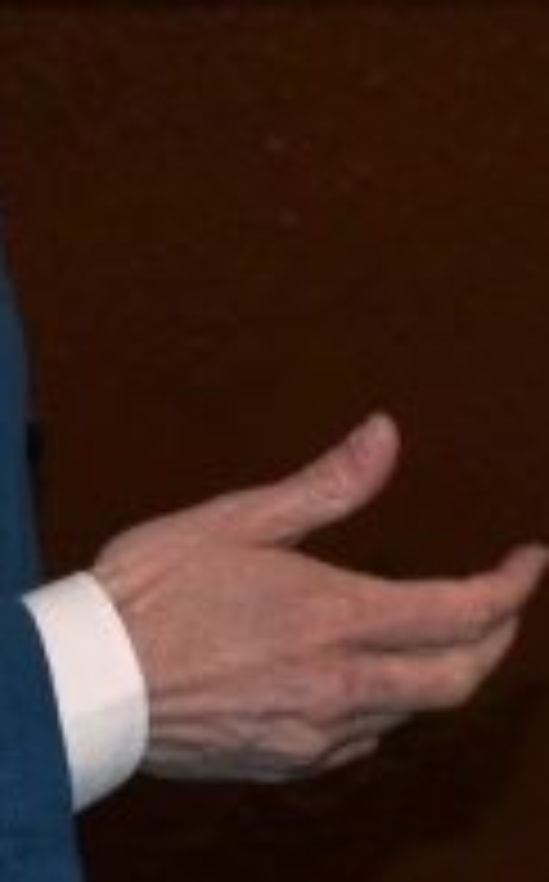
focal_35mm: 440
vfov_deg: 4.8
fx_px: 10556
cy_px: -380
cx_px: 814
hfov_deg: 3.0
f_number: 5.6
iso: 800
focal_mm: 55
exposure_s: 1/125
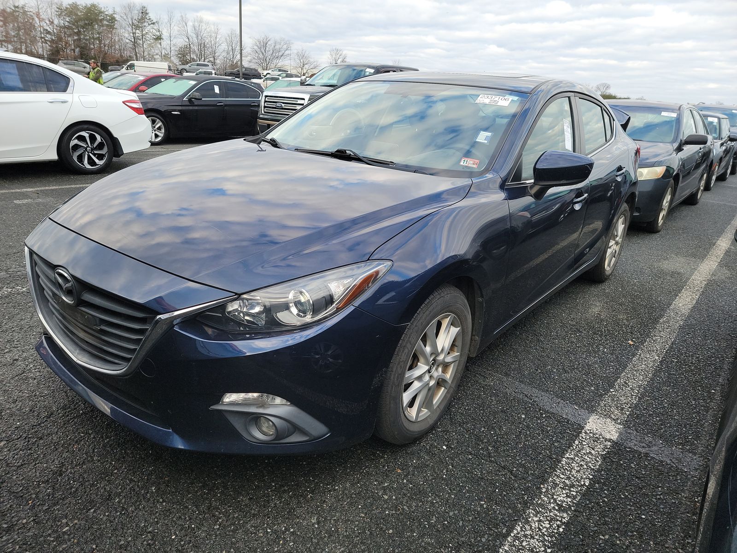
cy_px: 276
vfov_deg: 56.8
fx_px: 511
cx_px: 368
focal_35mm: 24
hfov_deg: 71.6
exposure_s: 1/128
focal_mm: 6.7
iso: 50
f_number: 1.8
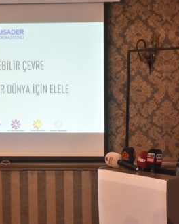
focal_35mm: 86
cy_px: 126
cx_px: 95
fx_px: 570
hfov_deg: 17.9
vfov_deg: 22.2
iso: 1000
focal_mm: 32
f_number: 4
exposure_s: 1/60
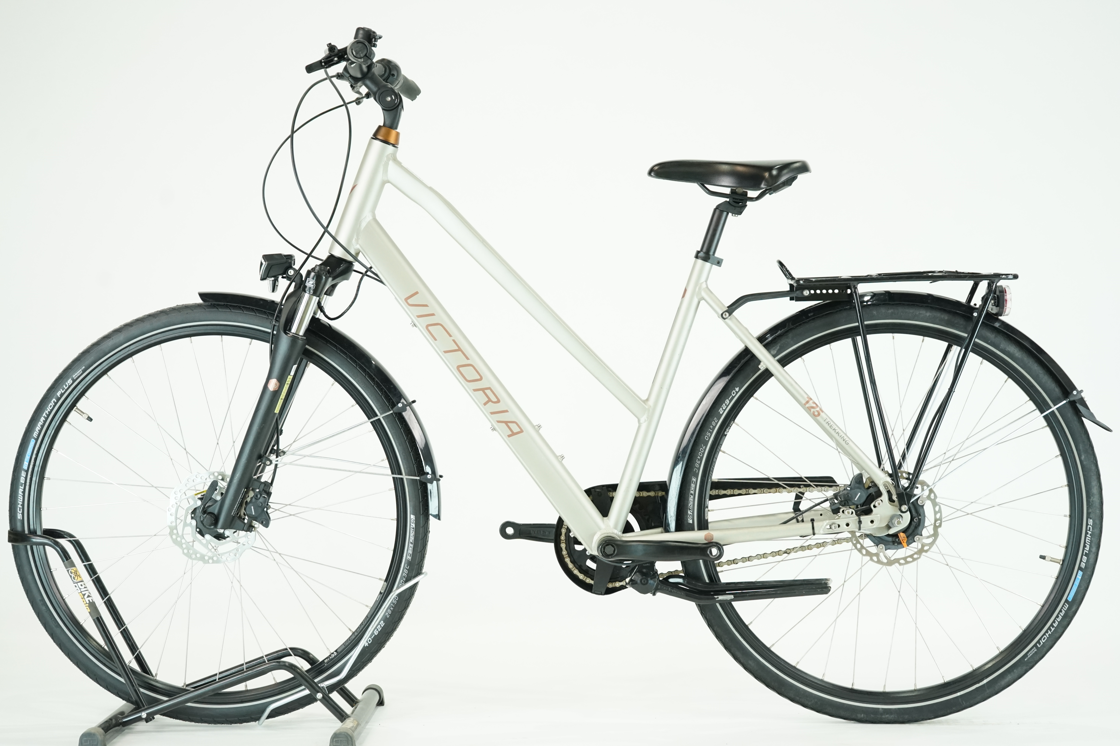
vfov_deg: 23.0
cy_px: 373
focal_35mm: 59
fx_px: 1835
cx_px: 560
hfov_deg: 33.9
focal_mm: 59
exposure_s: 1/200
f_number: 5
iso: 2000
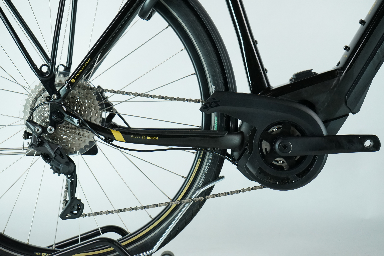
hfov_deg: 28.8
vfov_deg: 19.5
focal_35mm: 70
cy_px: 128
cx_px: 192
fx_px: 747
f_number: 5.6
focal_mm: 70
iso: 2000
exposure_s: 1/200
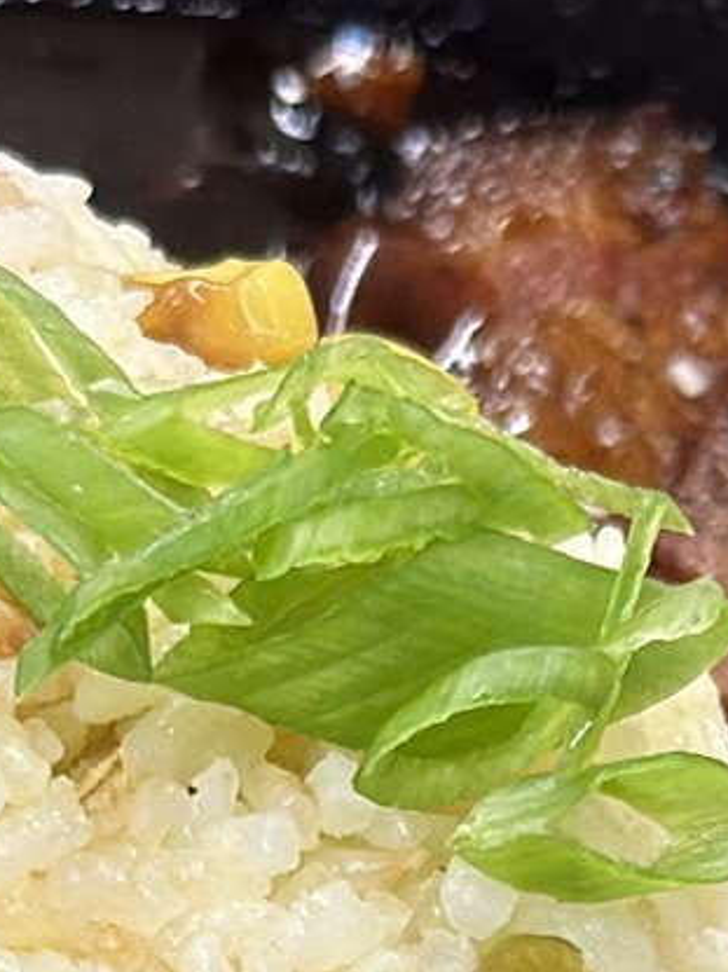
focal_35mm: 237
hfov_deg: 6.3
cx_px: 566
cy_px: 1499
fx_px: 6649
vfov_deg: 8.2
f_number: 1.78
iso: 200
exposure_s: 1/60
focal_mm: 6.86
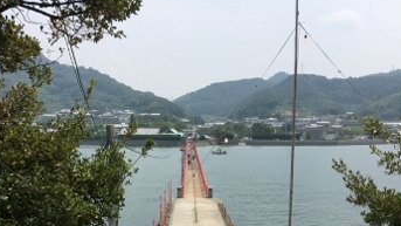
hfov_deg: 44.5
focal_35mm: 46
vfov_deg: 24.3
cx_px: 186
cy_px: 247
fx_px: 489
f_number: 2.2
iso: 25
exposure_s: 1/2564
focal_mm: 4.15
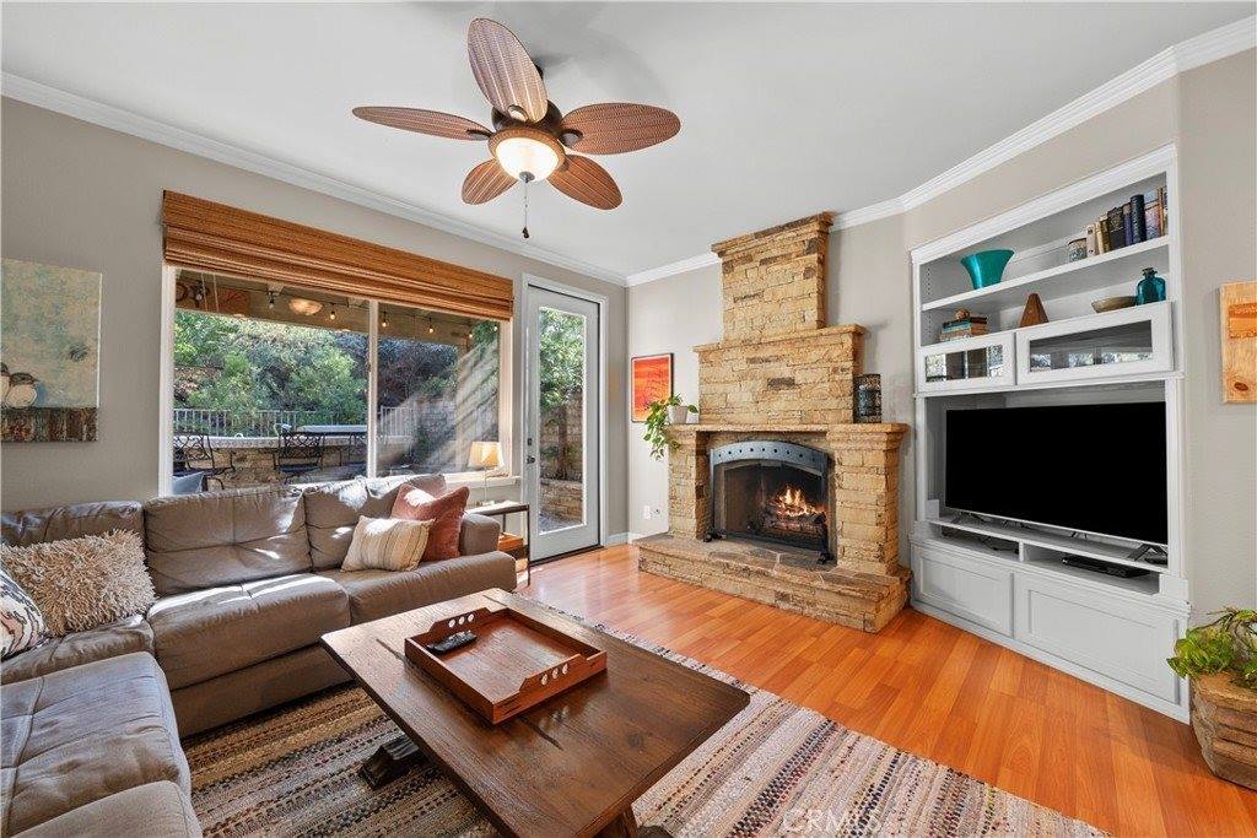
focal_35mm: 13
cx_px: 628
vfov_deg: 85.4
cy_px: 419
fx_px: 454
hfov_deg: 108.3
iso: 250
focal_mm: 13
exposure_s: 1/1.67
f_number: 9
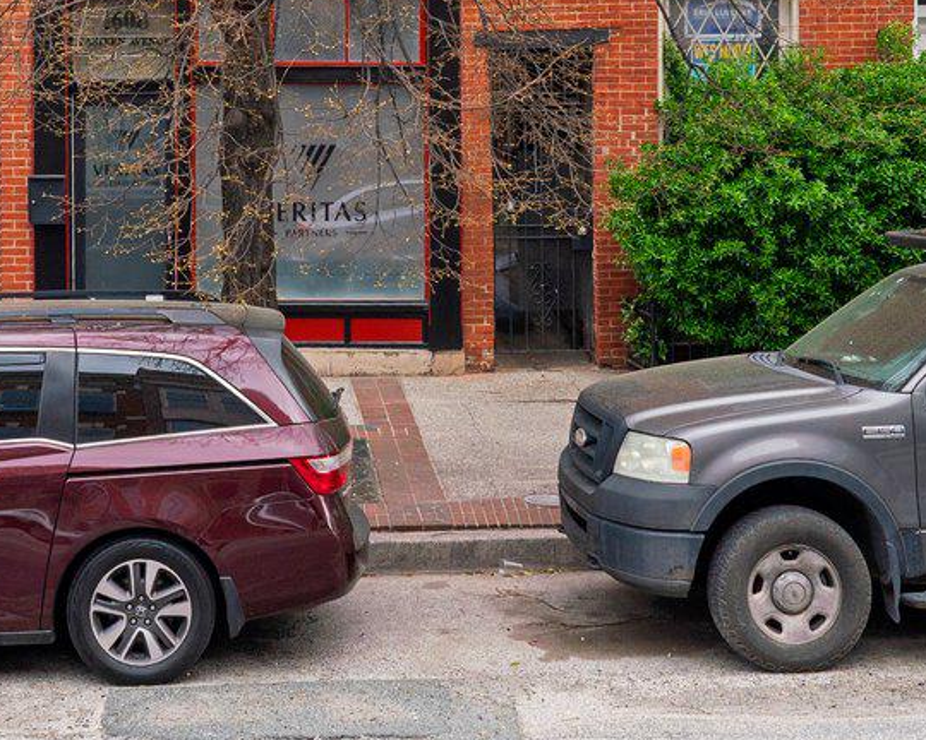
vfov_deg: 24.3
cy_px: -142
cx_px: 168
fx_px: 1562
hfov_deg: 32.0
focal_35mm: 57
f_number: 8
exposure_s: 1/200
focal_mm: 16
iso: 320
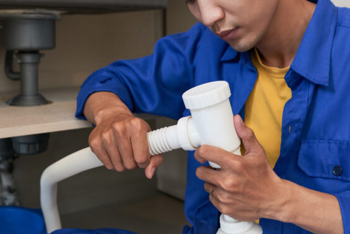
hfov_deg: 41.1
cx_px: 183
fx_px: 467
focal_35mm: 48
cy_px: 112
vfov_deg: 28.1
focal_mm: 35
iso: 800
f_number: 4
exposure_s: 1/125
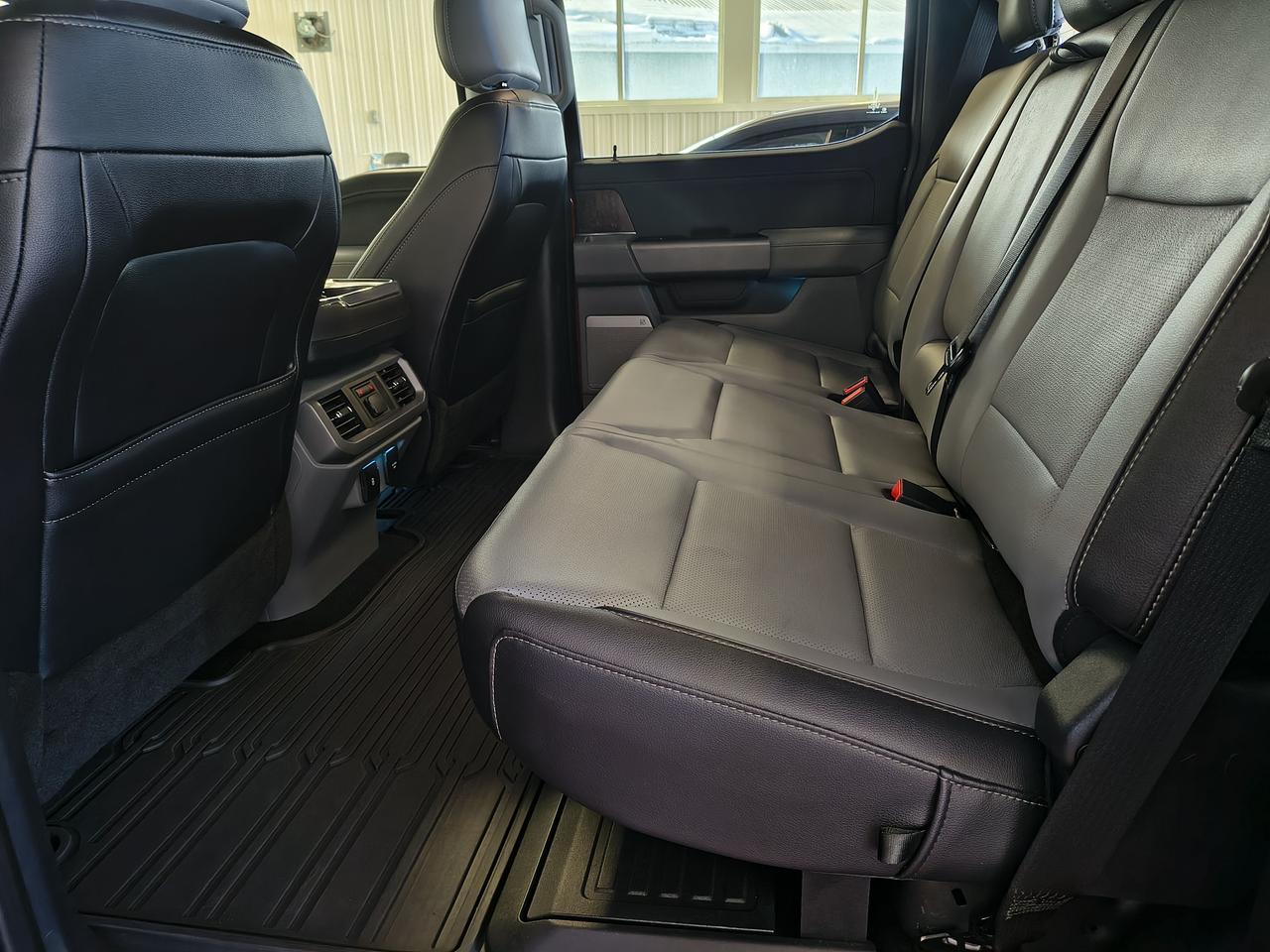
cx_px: 635
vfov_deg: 56.8
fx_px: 881
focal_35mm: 24
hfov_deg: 71.6
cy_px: 476
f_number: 1.8
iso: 814
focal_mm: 5.56
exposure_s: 1/60
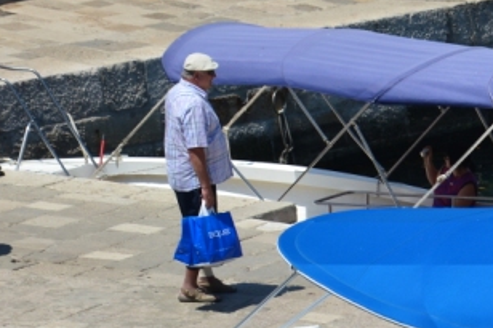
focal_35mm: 459
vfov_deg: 3.0
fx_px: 6282
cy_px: 446
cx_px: 495
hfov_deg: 4.5
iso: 200
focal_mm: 92
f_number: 7.1
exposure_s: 1/800
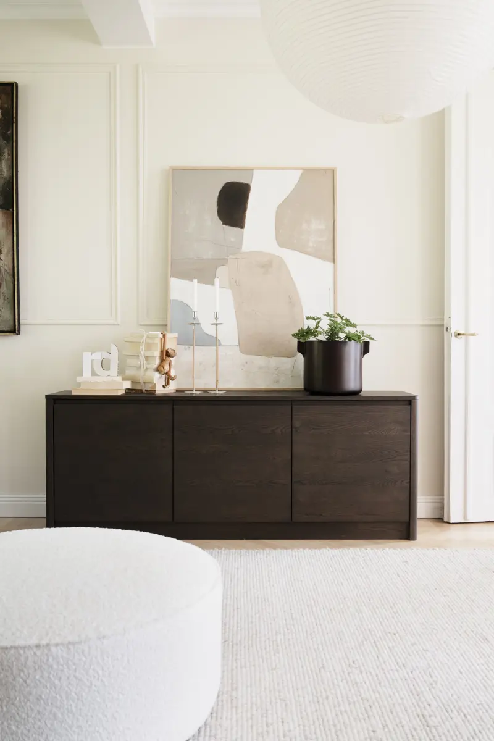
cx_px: 247
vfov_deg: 55.1
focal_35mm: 34
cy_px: 370
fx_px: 710
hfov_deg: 38.4
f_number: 4
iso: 250
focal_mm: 34.5
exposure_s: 1/40
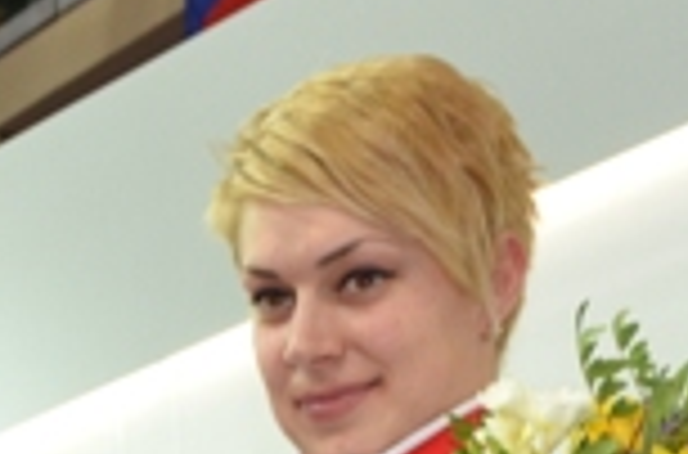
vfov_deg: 8.9
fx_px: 2877
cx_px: -166
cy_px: 530
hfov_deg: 13.2
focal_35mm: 151
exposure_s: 1/100
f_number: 5.6
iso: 1250
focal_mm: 24
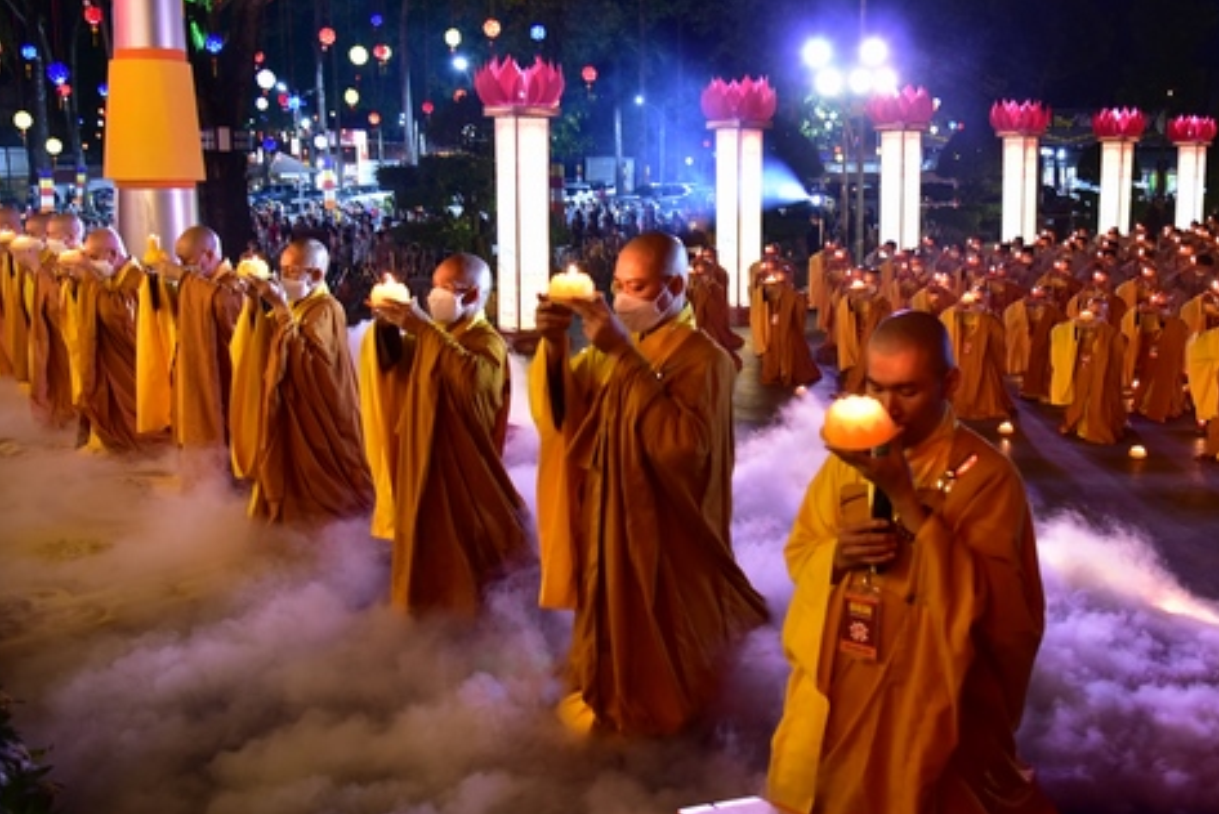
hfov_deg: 57.0
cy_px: 366
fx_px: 1118
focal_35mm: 33
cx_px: 688
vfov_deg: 40.0
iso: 3200
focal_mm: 24
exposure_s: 1/30
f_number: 4
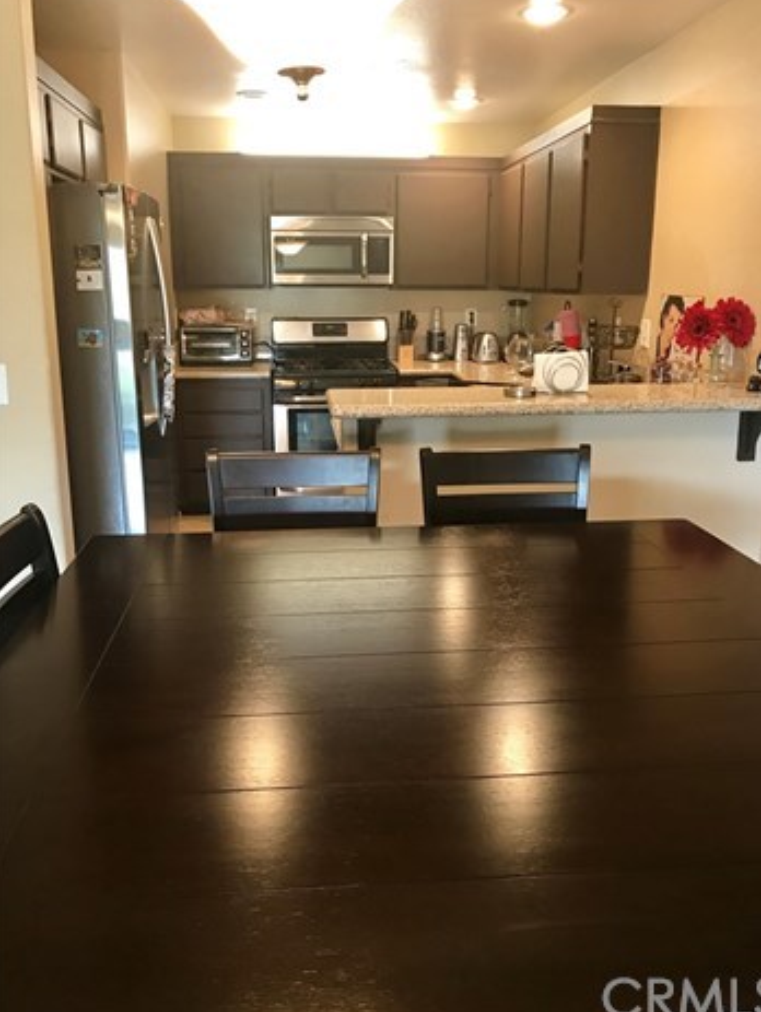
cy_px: 494
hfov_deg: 48.3
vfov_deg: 61.6
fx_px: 849
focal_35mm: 29
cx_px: 385
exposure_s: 1/15
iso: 64
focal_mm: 3.99
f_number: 1.8
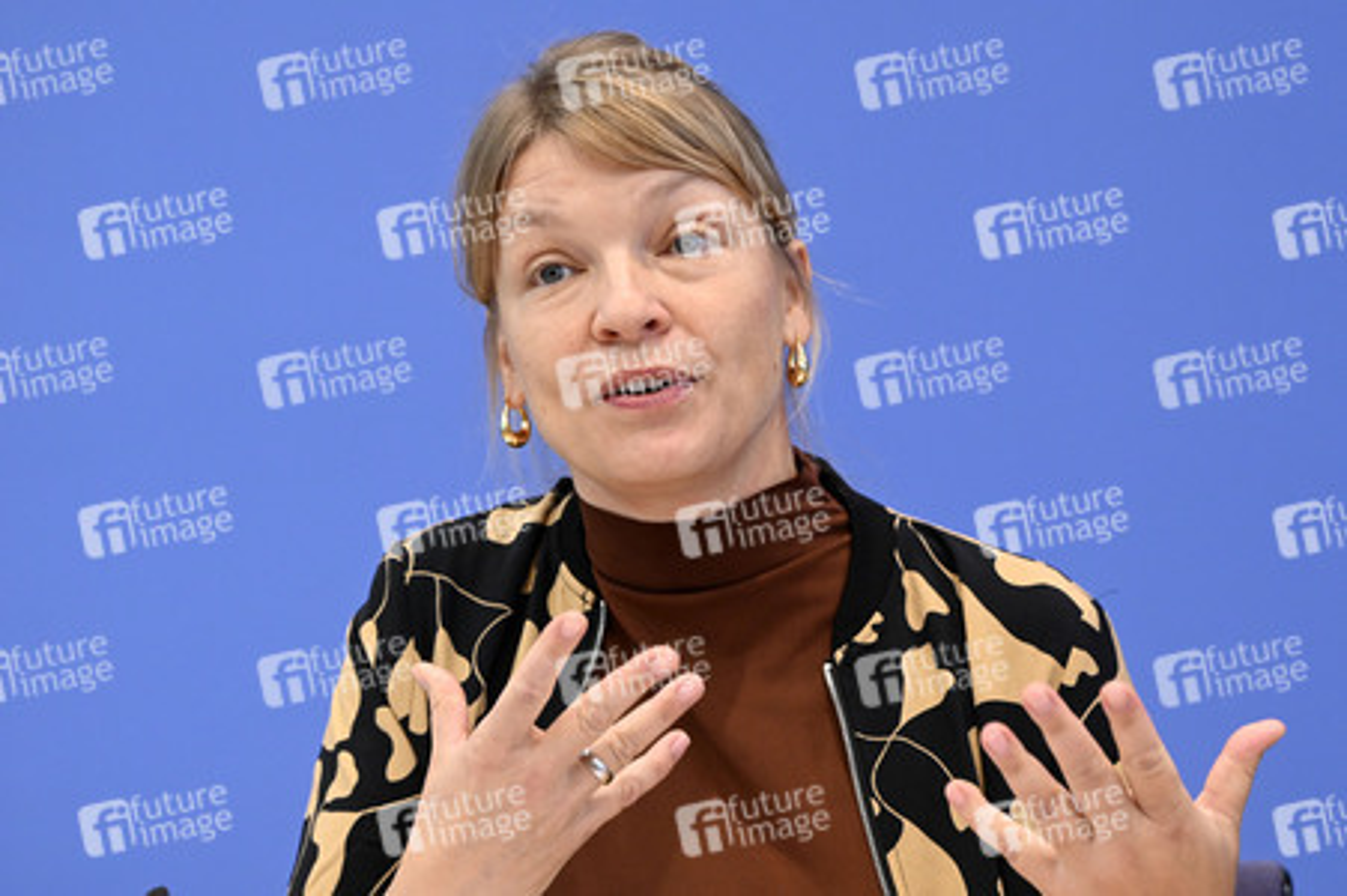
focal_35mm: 105
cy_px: 448
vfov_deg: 13.0
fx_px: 3926
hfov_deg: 19.5
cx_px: 674
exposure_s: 1/500
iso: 4000
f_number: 5.6
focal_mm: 105
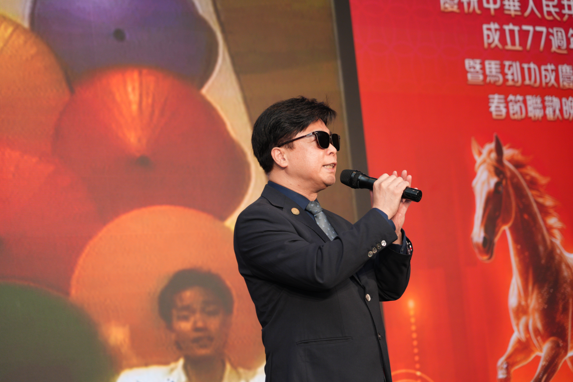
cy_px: 191
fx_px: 1671
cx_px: 286
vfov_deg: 13.0
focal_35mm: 105
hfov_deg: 19.5
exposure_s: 1/200
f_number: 4
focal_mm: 105
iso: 1000
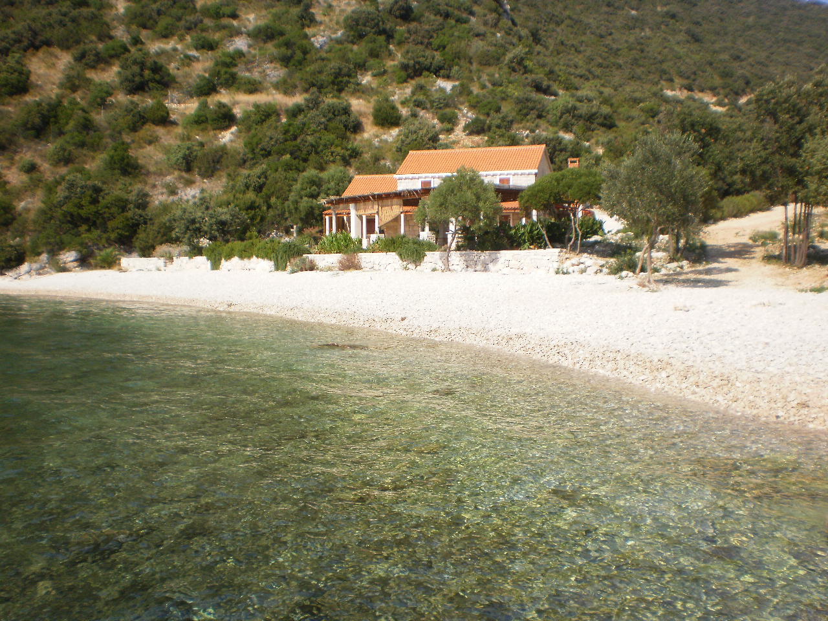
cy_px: 310
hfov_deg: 49.0
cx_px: 414
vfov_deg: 37.7
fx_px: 909
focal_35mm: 38
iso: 100
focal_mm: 6.3
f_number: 4.6
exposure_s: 1/800
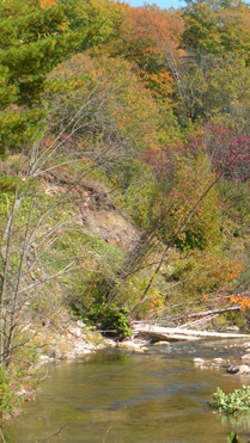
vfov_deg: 18.0
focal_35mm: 119
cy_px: 220
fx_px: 1401
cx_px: 239
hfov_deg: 10.1
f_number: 4.8
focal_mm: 14.2
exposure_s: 1/208
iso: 64
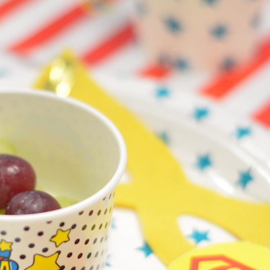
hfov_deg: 11.8
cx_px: 80
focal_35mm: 148
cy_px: 199
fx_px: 1306
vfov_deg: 11.8
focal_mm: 50
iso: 3200
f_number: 1.8
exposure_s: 1/640
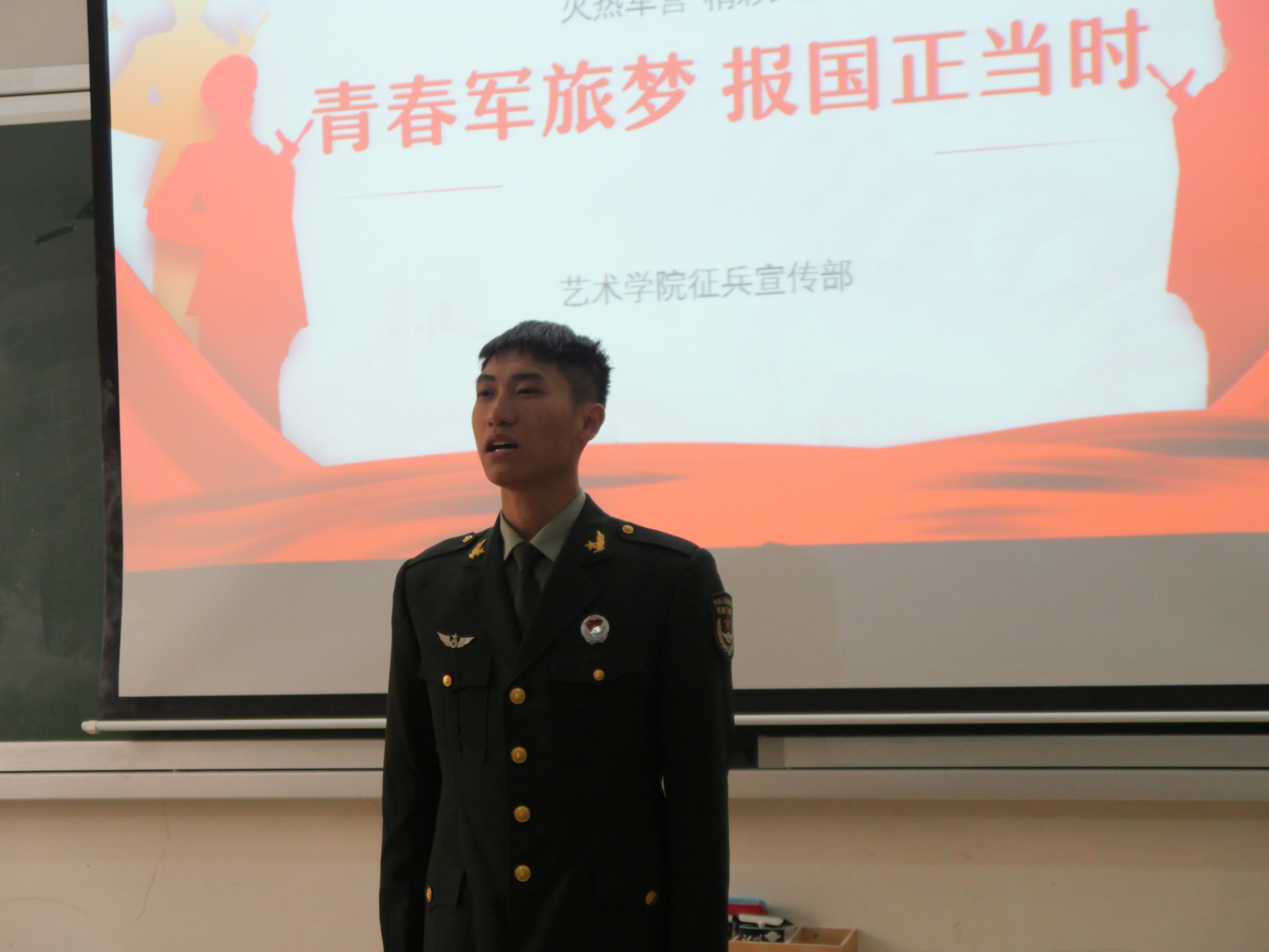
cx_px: 634
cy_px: 476
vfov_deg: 17.6
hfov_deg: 23.3
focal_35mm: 84
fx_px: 3079
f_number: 5.6
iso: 2000
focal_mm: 42
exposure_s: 1/100
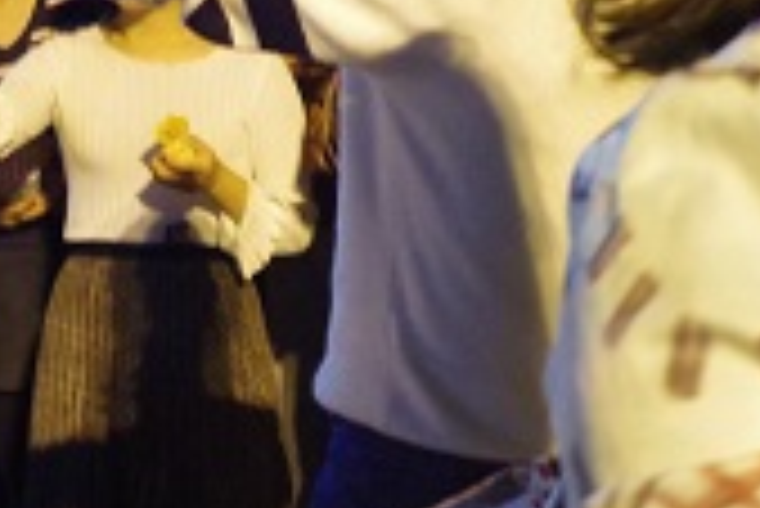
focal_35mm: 96
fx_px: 2028
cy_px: 216
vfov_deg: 14.3
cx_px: 117
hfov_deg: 20.9
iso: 3200
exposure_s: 1/25
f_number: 4
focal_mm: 18
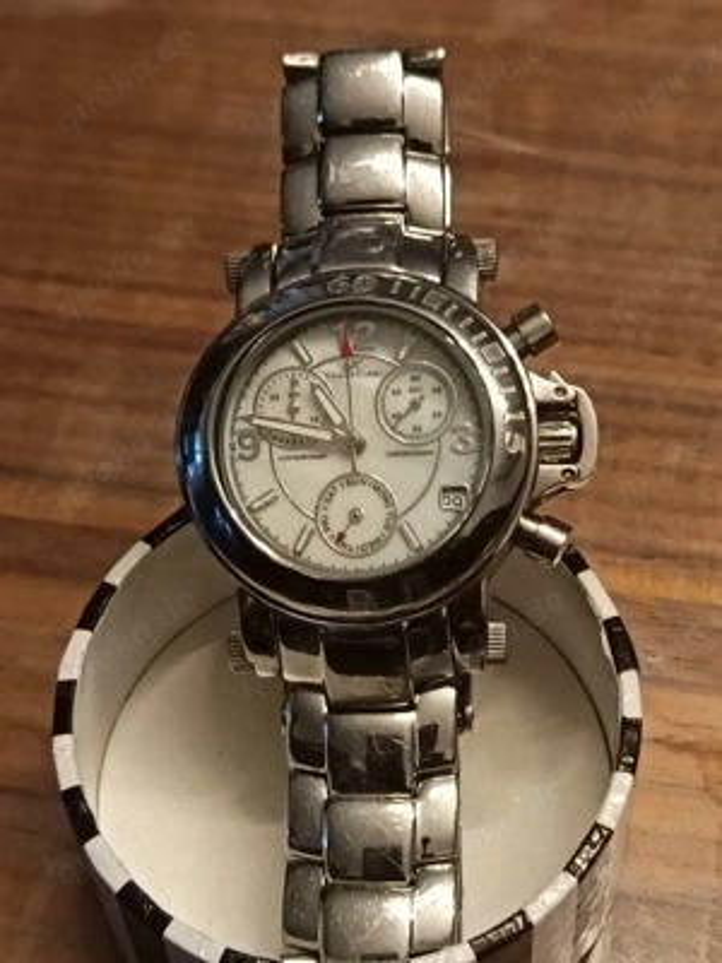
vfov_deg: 27.0
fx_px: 2002
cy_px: 482
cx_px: 361
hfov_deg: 20.4
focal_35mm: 72
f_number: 1.75
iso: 1623
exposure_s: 1/33.3
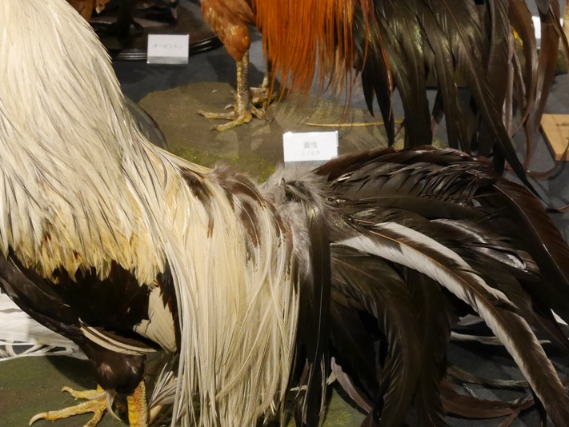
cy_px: 231
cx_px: 295
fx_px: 1184
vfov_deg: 20.5
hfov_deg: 27.0
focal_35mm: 72
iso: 3200
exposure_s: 1/60
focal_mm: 20
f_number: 5.6
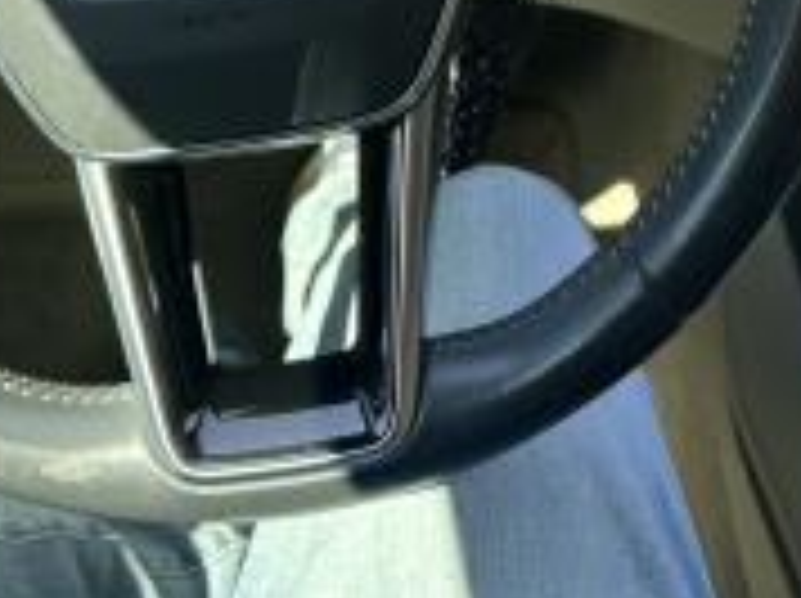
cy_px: -225
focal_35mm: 68
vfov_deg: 19.5
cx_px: 490
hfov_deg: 28.5
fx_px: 1571
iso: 64
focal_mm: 6.86
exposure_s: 1/132
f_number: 1.78
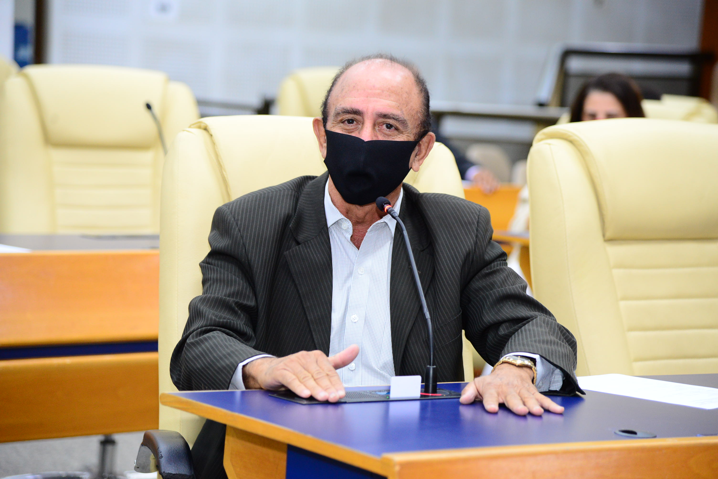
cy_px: 240
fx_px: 2394
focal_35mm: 120
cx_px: 359
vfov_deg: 11.4
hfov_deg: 17.1
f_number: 4
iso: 2000
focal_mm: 120
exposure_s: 1/60
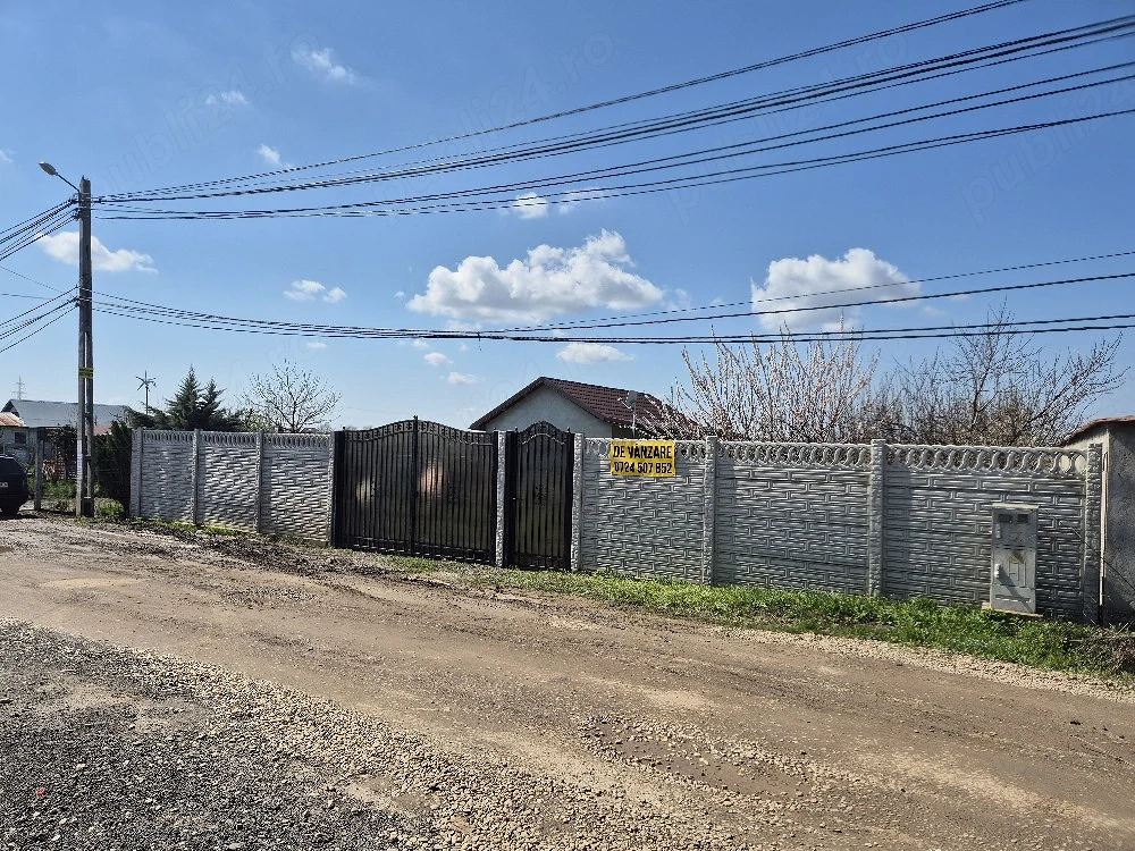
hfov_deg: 73.9
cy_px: 426
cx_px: 568
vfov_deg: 58.9
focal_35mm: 23
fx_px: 754
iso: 25
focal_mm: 5.4
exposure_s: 1/3333
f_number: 1.8
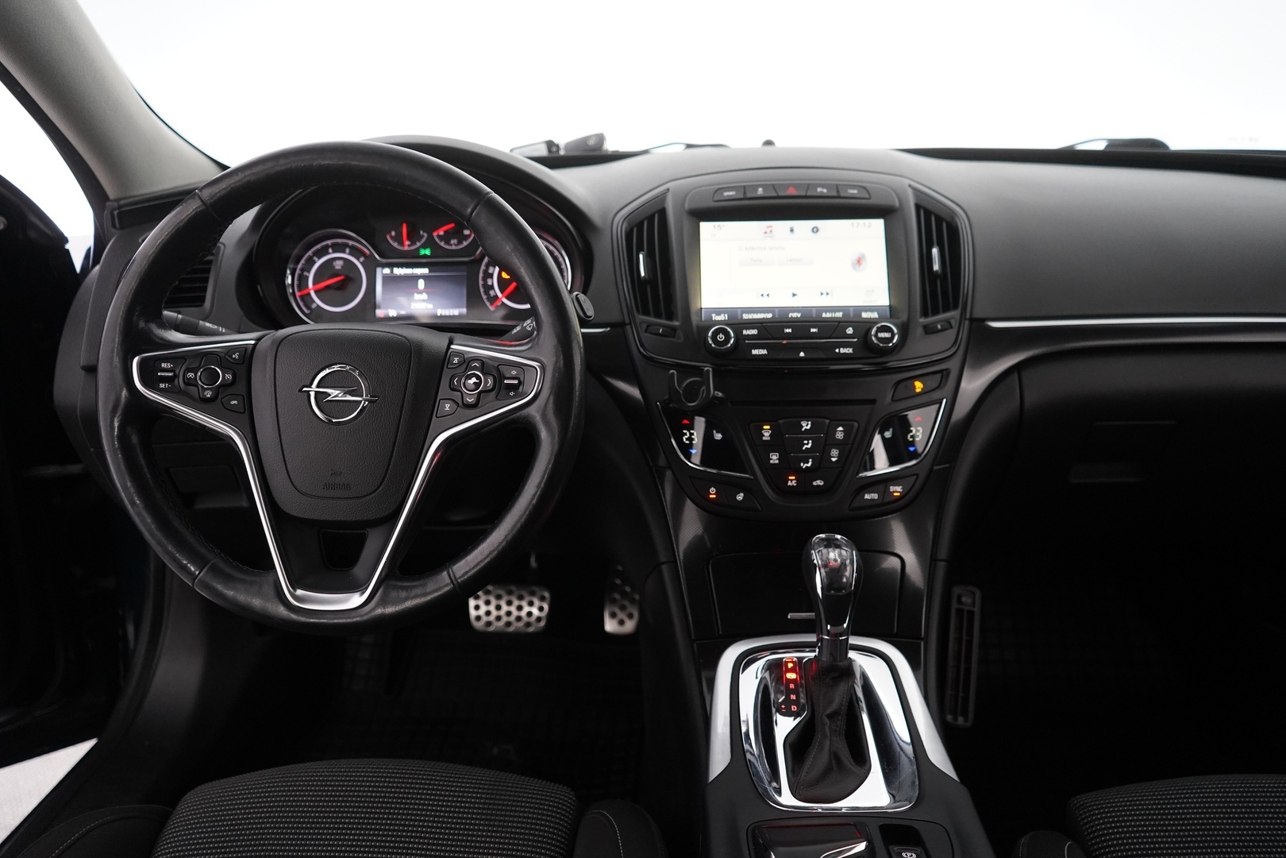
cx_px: 643
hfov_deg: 65.5
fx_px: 1000
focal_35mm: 28
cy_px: 429
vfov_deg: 46.4
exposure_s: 1/60
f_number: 3.5
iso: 4000
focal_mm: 28
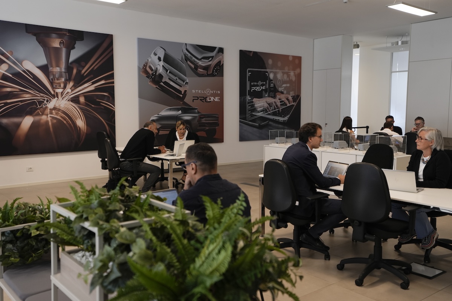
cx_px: 226
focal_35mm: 35
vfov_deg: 37.9
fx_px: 439
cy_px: 150
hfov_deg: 54.4
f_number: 3.5
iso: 800
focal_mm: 35
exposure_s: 1/125
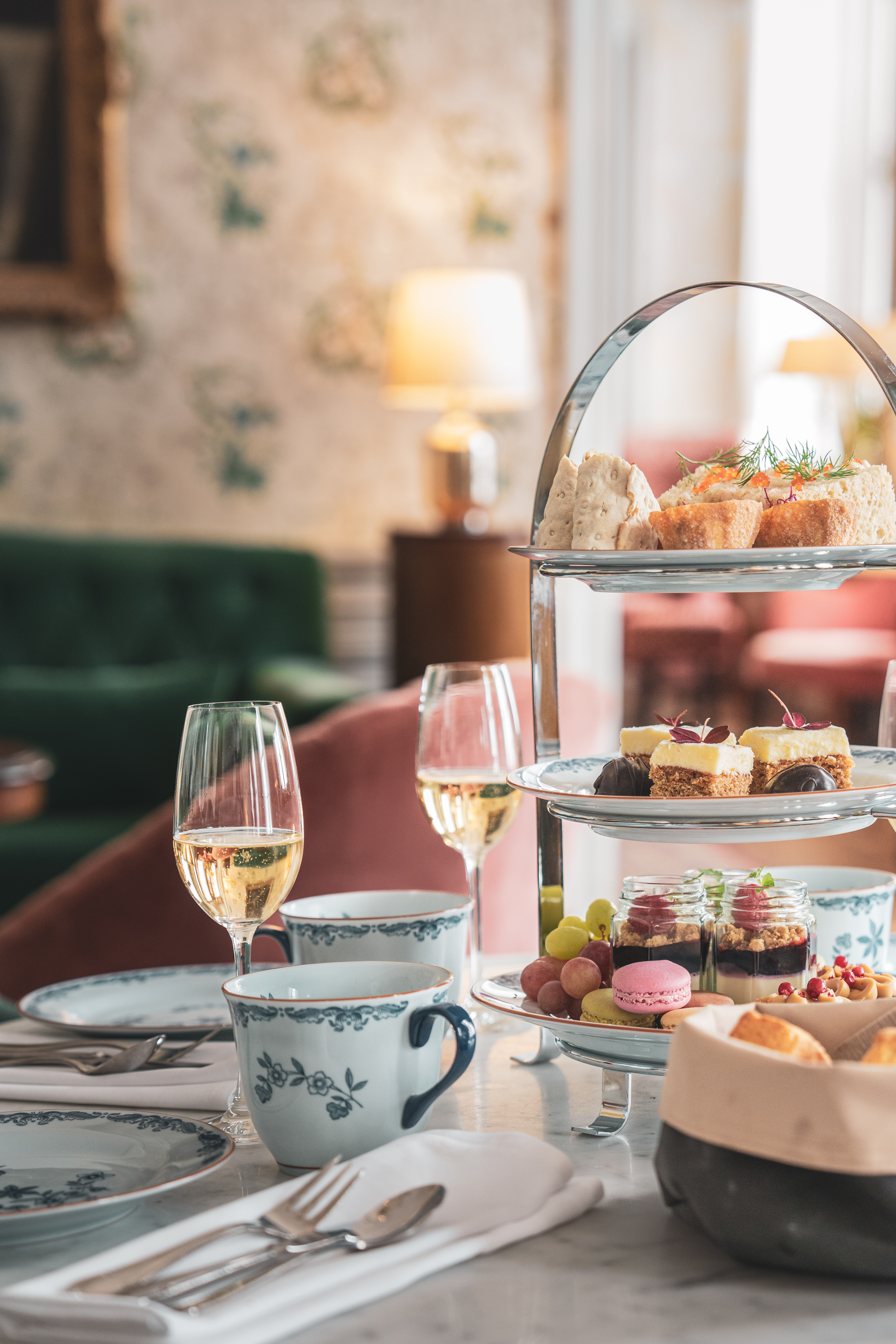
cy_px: 622
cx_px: 584
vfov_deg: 26.0
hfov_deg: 17.5
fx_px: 2911
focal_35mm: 78
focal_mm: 59
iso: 1250
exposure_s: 1/60
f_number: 3.2
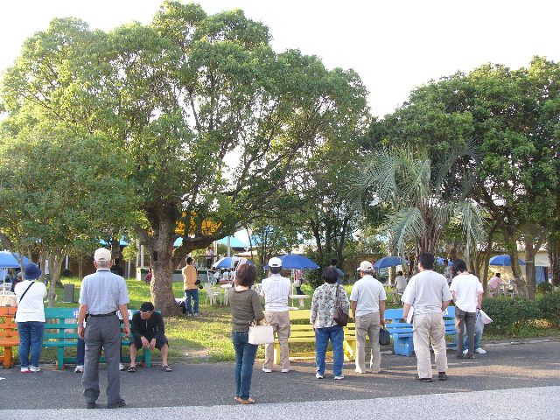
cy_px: 210
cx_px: 280
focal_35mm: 36
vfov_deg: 39.7
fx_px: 582
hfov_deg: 51.4
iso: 75
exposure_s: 1/60
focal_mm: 6
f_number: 2.8
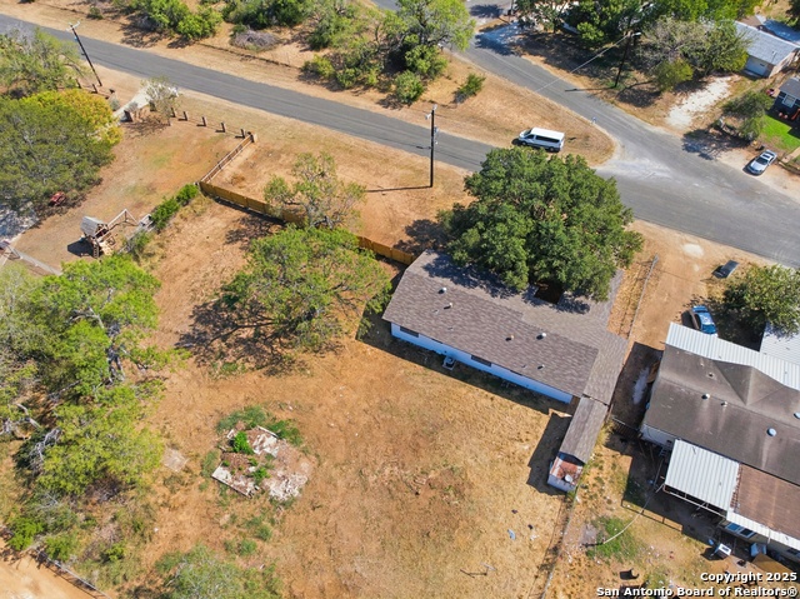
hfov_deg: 71.6
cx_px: 400
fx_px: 554
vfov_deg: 56.8
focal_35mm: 24
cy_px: 300
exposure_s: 1/1251
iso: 108
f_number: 2.8
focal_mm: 4.5
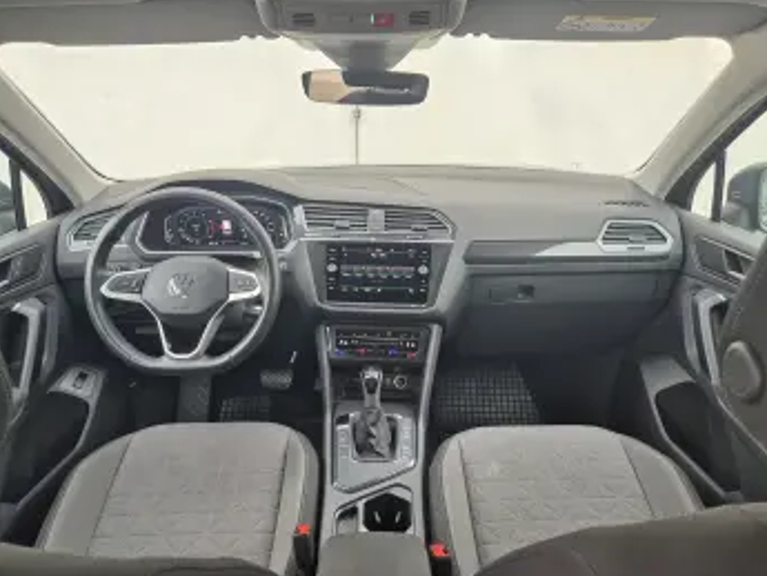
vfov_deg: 56.8
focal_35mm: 24
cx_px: 376
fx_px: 532
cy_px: 287
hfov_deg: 71.6
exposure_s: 1/180
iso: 200
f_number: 1.8
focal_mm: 5.4
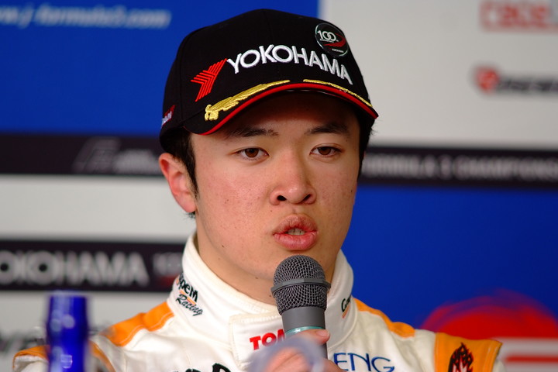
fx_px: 4185
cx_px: 279
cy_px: 186
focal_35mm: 270
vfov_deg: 5.1
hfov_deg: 7.6
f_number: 2.8
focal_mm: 180
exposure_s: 1/250
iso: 400
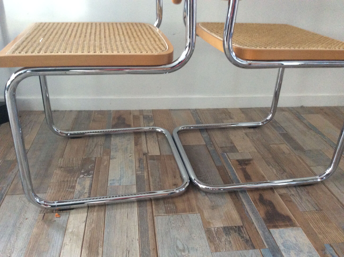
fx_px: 318
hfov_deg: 56.9
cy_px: 128
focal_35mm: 32
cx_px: 172
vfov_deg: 44.1
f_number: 2.4
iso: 200
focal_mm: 3.3
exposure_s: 1/25
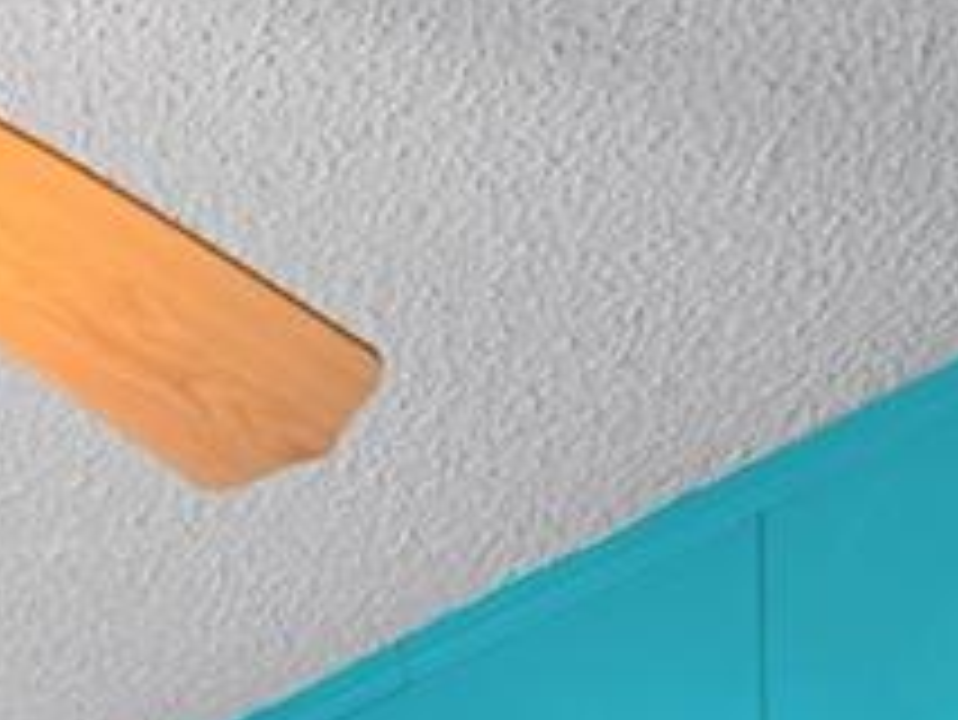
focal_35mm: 130
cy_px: 1800
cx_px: -828
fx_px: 3600
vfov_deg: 9.9
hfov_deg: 13.4
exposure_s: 1/3
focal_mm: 12
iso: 250
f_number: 9
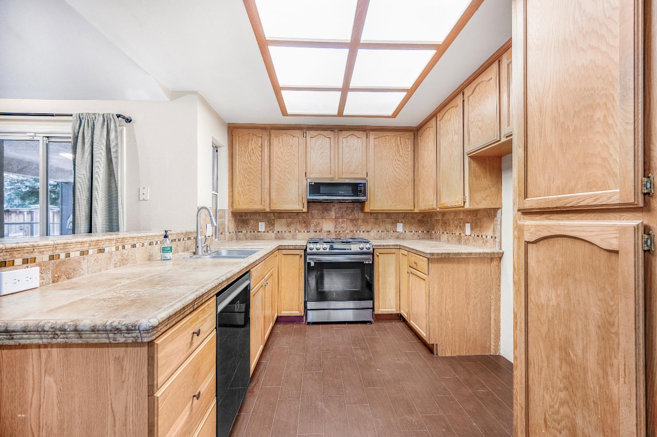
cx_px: 328
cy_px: 218
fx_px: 255
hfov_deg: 104.3
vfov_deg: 81.1
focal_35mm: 14
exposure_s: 1/50
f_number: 4
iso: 400
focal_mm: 14
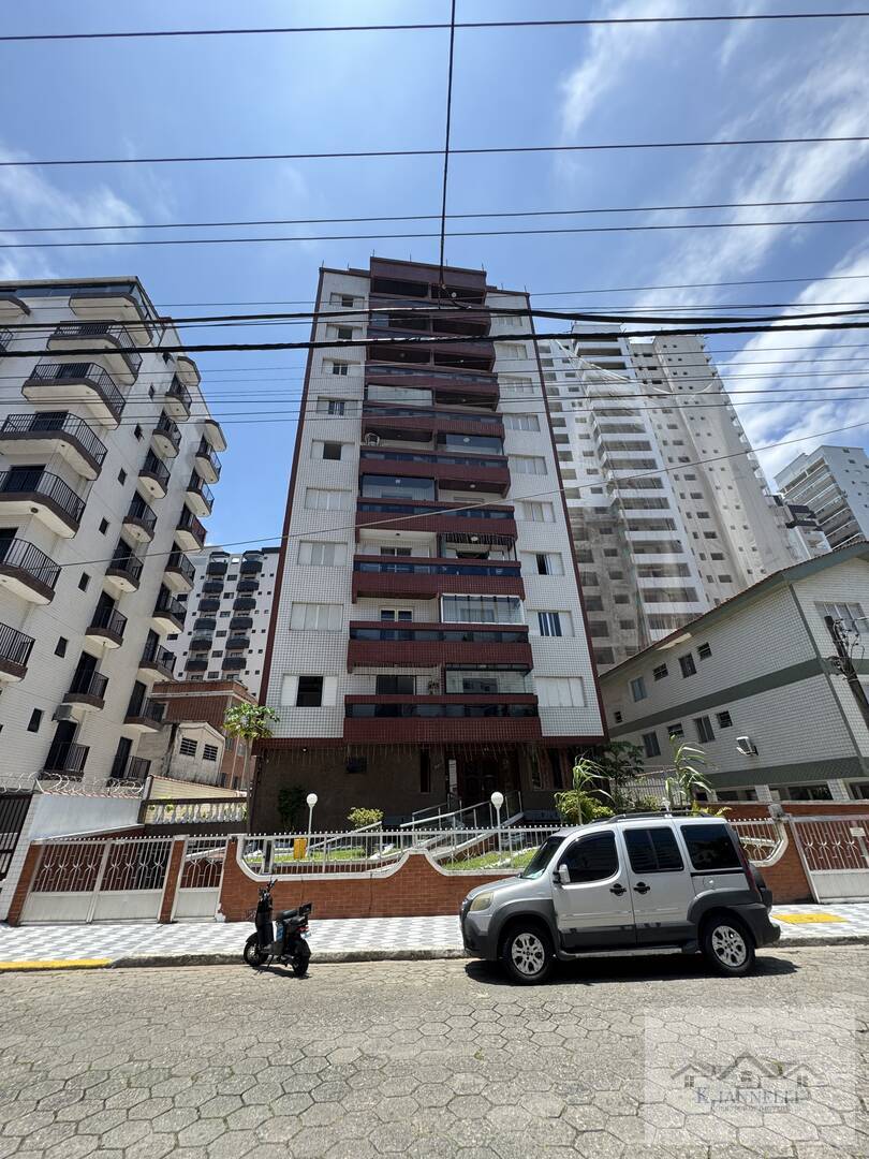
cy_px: 580
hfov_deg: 85.7
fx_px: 469
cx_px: 434
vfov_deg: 102.1
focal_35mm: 14
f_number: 2.2
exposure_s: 1/910
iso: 50
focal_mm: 2.22
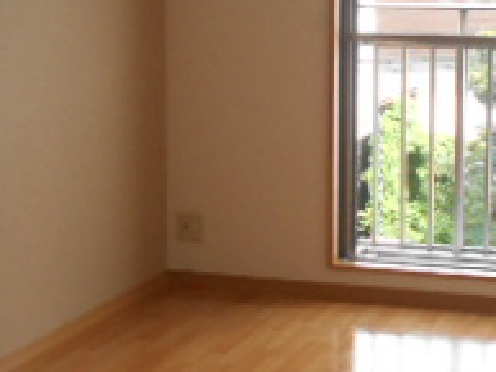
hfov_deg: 22.7
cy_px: 105
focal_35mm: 86
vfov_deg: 17.1
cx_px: 311
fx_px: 1233
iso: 220
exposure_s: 1/250
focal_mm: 4.6
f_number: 3.2
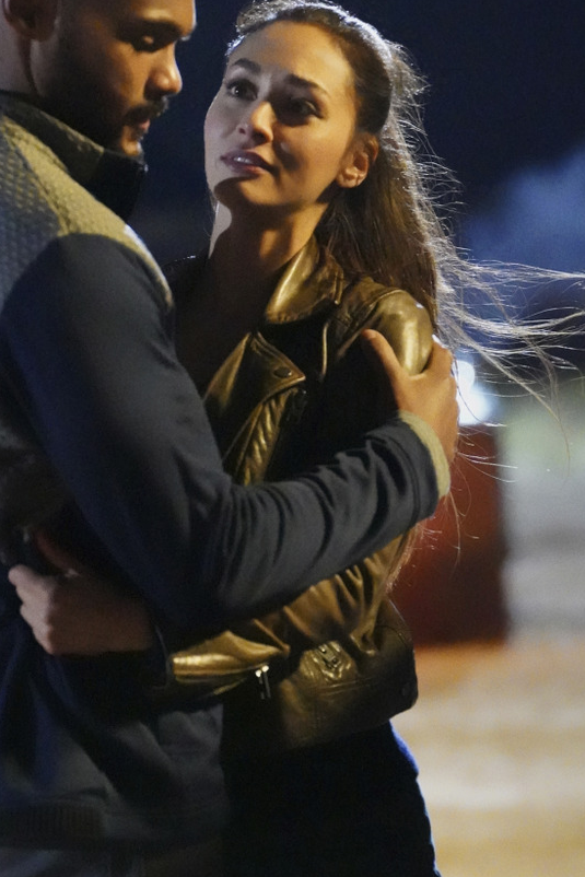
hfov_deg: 6.5
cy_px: 469
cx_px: 219
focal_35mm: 210
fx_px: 5116
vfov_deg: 9.8
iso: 51200
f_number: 4
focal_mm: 144
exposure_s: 1/320
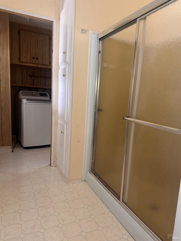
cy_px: 120
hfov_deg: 56.8
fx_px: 167
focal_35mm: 24
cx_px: 90
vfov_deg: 71.6
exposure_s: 1/60
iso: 400
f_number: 1.78
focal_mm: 6.86
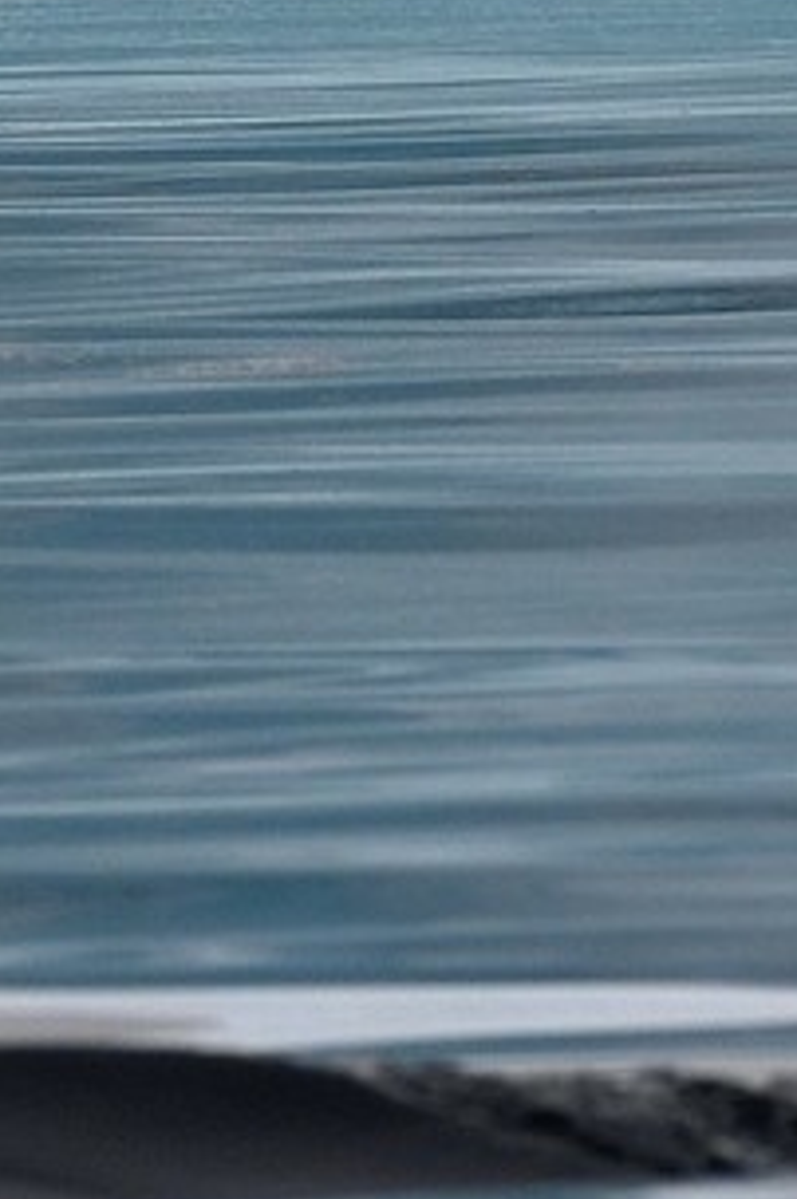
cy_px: -2893
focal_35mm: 1584
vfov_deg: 1.3
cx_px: 1827
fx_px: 52718
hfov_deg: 0.9
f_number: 7.1
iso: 400
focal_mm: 200
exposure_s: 1/250
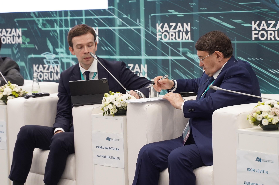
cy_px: 92
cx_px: 140
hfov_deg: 18.3
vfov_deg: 12.2
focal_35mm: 112
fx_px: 867
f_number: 3.5
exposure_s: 1/125
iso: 1000
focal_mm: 75
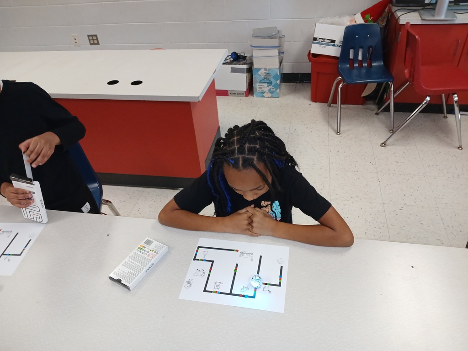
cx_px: 234
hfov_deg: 67.3
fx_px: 352
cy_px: 176
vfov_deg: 53.1
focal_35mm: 26
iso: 200
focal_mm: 3.98
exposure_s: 1/60
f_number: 1.8
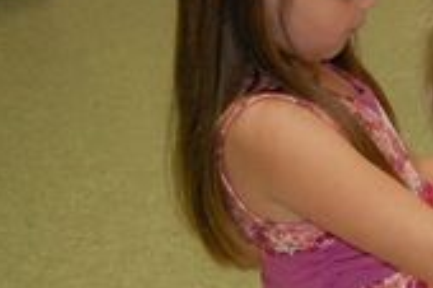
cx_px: 497
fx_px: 1358
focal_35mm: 113
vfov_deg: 12.1
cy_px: 143
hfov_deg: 17.4
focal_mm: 32
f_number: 5.6
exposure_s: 1/200
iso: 1600
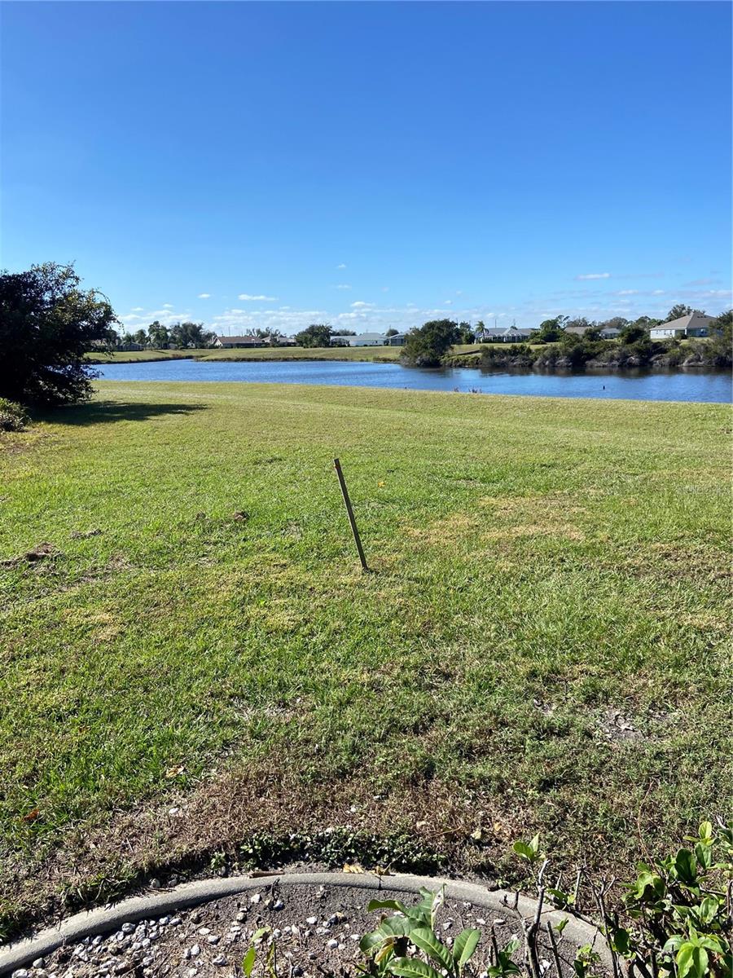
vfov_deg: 67.3
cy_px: 489
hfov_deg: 53.1
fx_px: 734
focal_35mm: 26
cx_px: 366
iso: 32
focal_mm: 4.25
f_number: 1.8
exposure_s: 1/2890
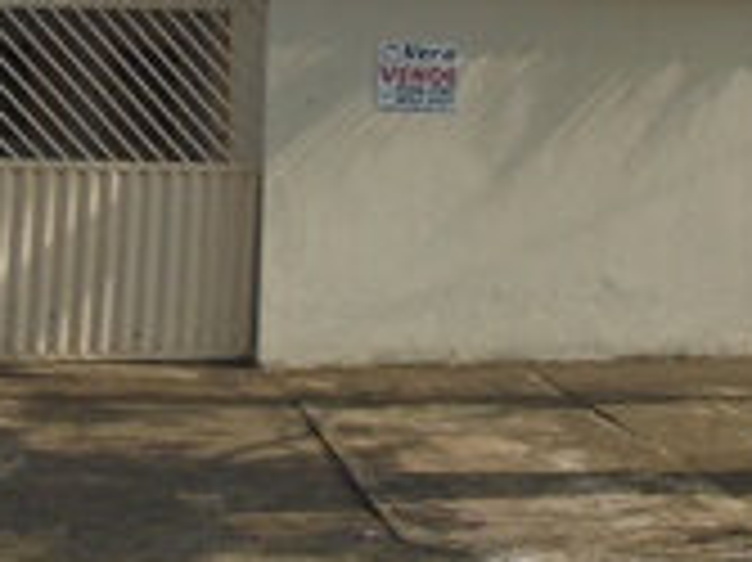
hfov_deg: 24.5
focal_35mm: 78
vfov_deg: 18.0
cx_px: 639
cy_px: -97
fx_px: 1693
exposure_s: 1/200
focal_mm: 4.6
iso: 100
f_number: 8
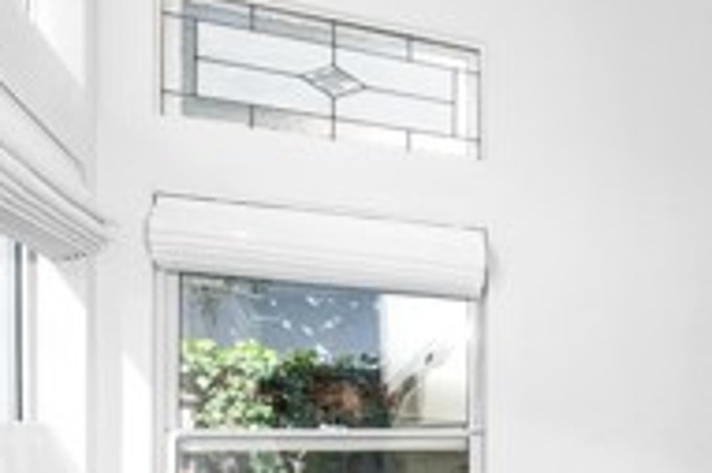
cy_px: 417
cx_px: 992
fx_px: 929
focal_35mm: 47
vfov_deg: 27.7
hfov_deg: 30.1
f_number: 8
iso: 500
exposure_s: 1/6
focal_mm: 14
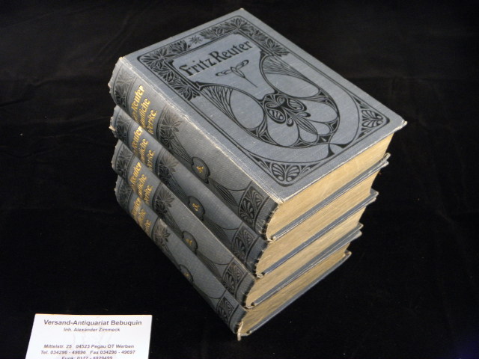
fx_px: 609
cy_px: 180
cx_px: 240
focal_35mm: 44
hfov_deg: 42.9
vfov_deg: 32.9
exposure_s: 1/40
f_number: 3.9
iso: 320
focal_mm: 7.9
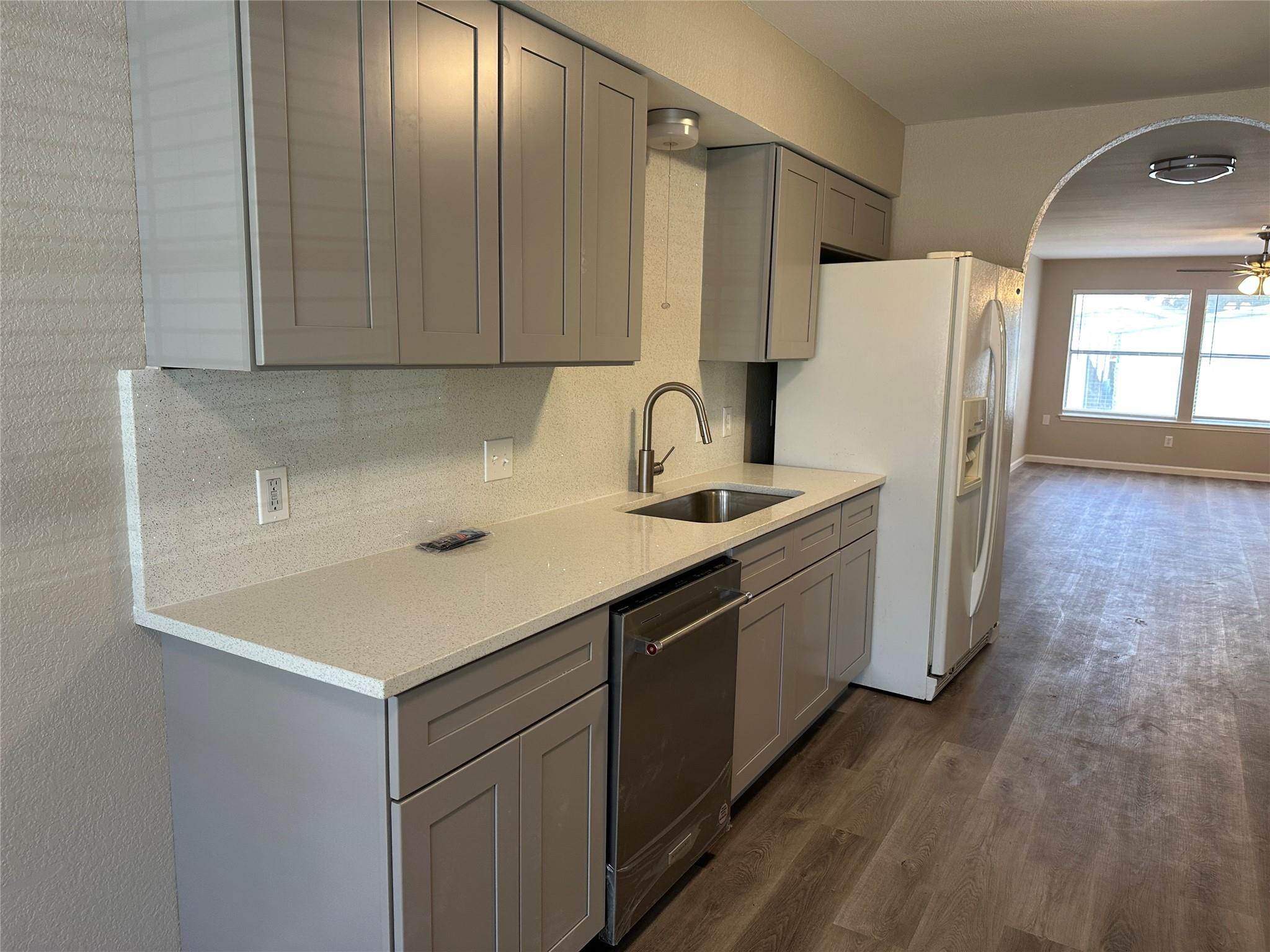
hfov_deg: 71.6
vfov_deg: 56.8
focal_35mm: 24
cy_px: 476
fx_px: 881
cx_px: 635
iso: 125
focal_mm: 6.86
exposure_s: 1/60
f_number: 1.78
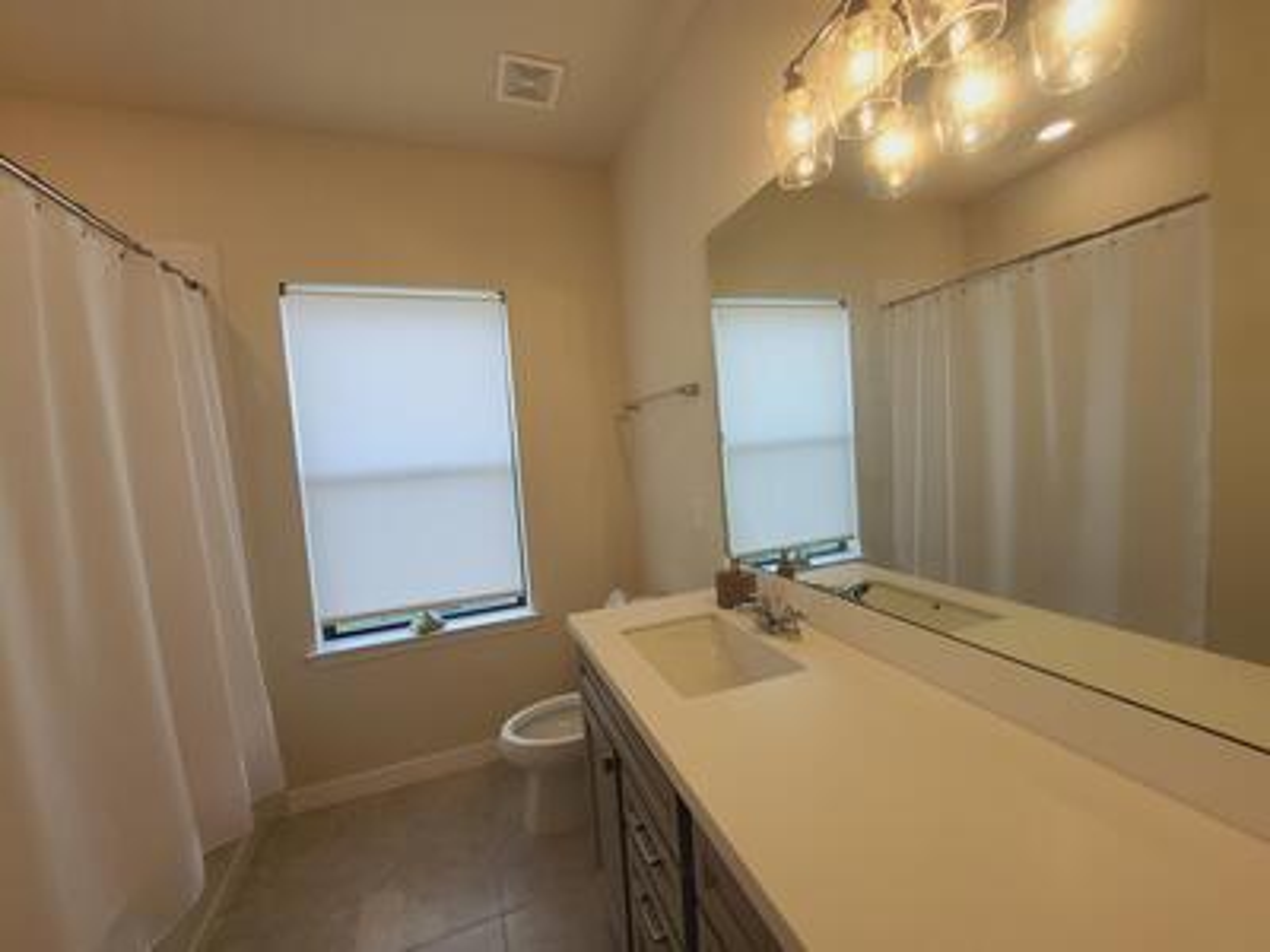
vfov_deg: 89.9
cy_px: 476
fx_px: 477
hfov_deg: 106.2
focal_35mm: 13
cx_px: 635
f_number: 2.2
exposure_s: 1/120
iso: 40
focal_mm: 1.74
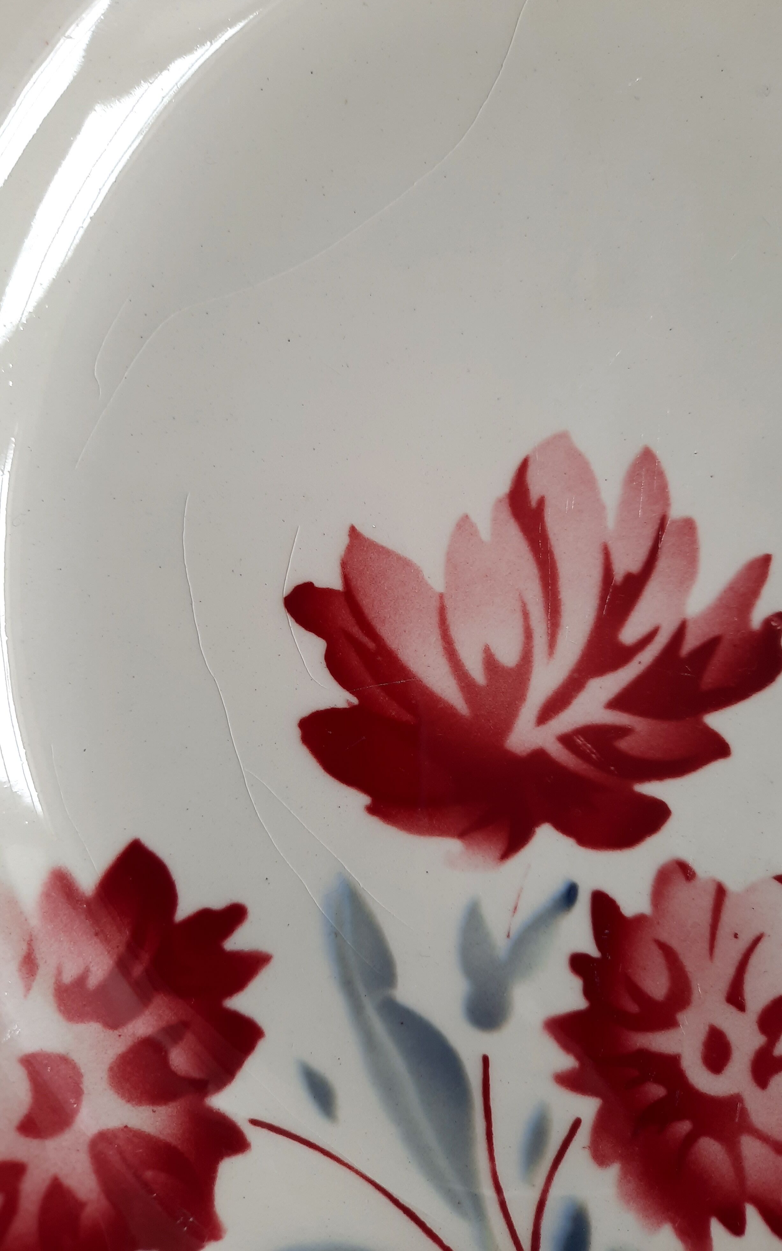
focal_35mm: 27
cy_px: 619
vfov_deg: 68.4
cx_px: 407
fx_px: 921
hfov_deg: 46.0
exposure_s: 1/33
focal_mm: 4.6
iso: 50
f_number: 2
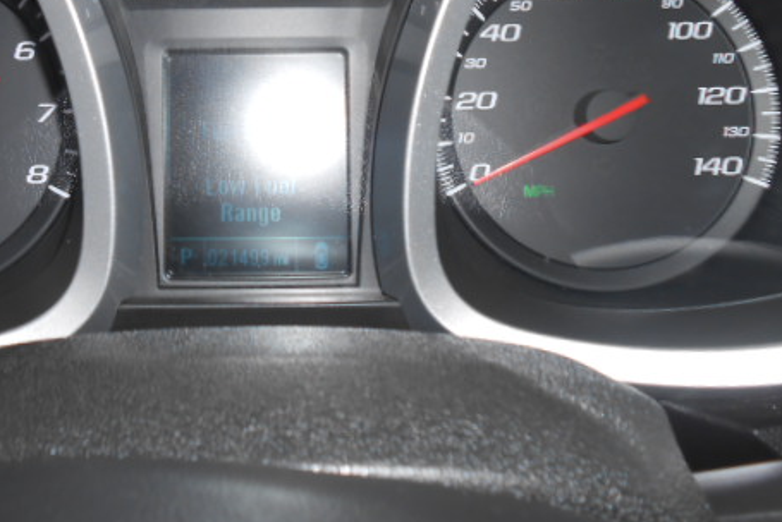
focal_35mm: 38
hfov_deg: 49.5
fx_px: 826
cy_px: 112
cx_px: 244
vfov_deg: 34.1
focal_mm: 4.6
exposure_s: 1/25
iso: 80
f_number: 3.5
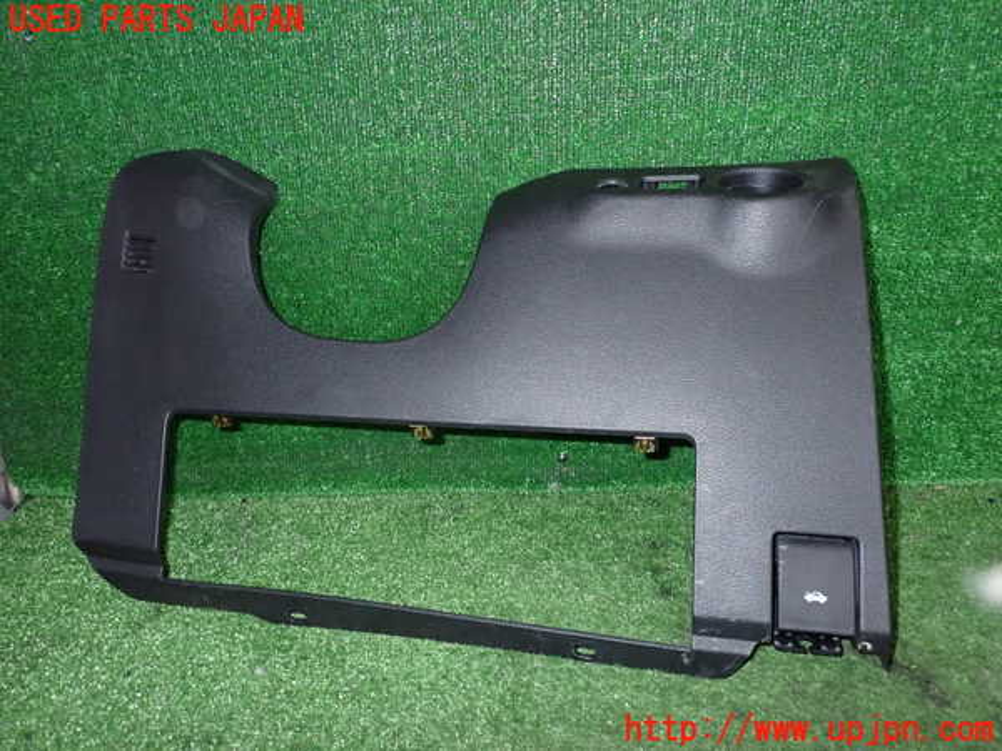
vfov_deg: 54.9
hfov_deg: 69.4
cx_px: 501
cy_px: 376
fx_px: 724
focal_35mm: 25
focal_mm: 4.5
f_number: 8
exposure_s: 1/100
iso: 800
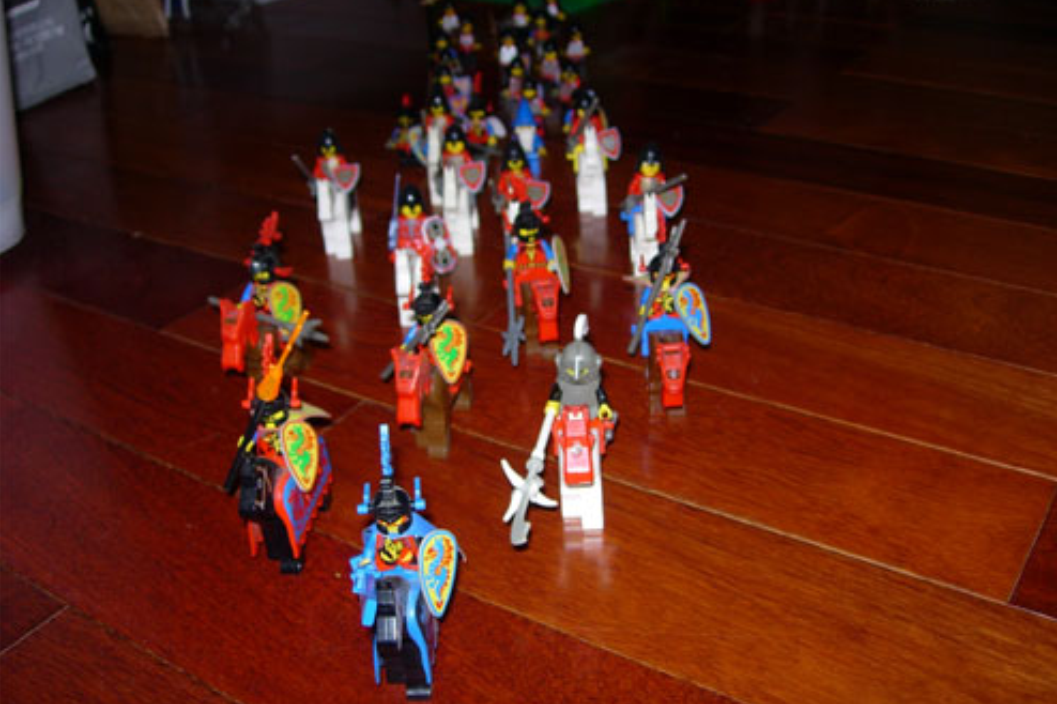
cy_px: 356
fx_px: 1174
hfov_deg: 48.5
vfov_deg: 33.4
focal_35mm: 40
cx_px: 533
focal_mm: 7.8
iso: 79
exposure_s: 1/64
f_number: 2.8
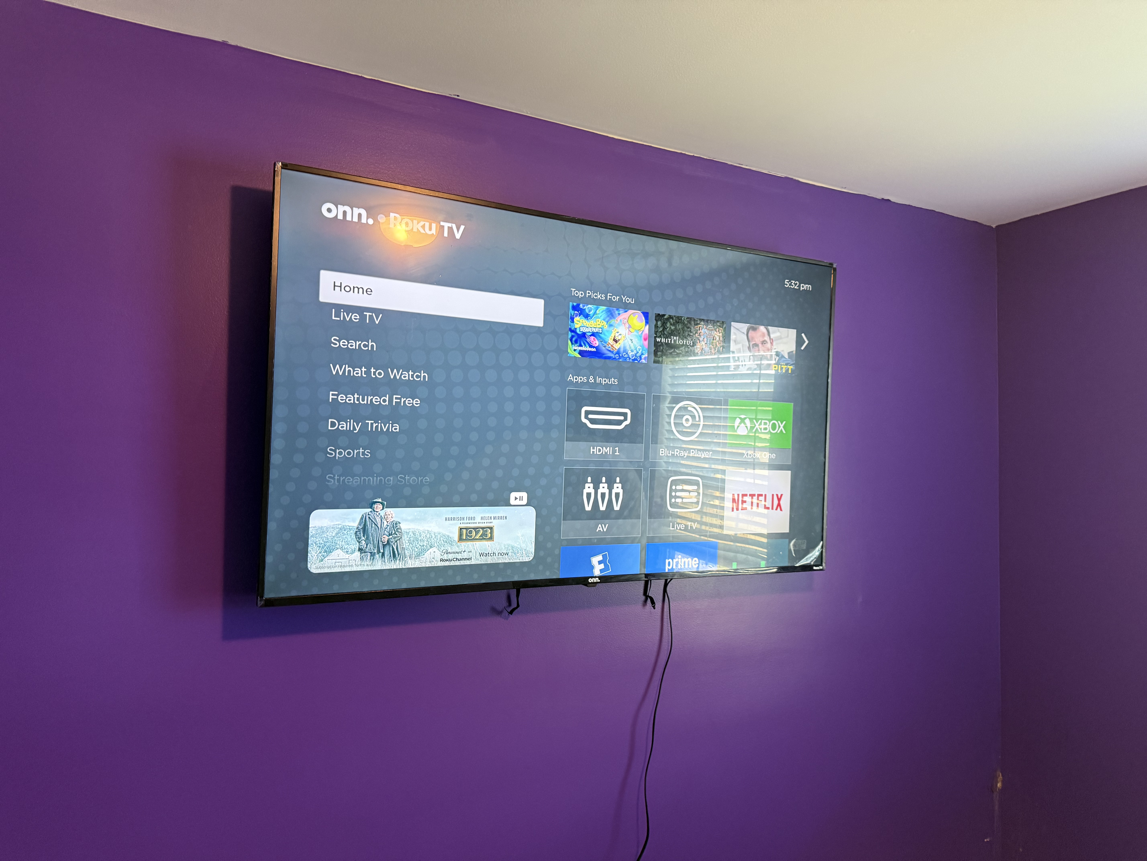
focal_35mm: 24
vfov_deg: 56.8
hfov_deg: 71.6
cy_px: 430
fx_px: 795
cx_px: 574
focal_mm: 6.76
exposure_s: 1/55
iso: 320
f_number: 1.78
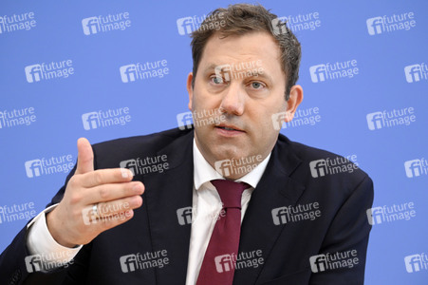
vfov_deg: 11.0
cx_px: 214
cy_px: 142
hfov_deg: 16.4
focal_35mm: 125
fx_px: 1485
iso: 4000
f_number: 4
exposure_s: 1/1250
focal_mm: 125
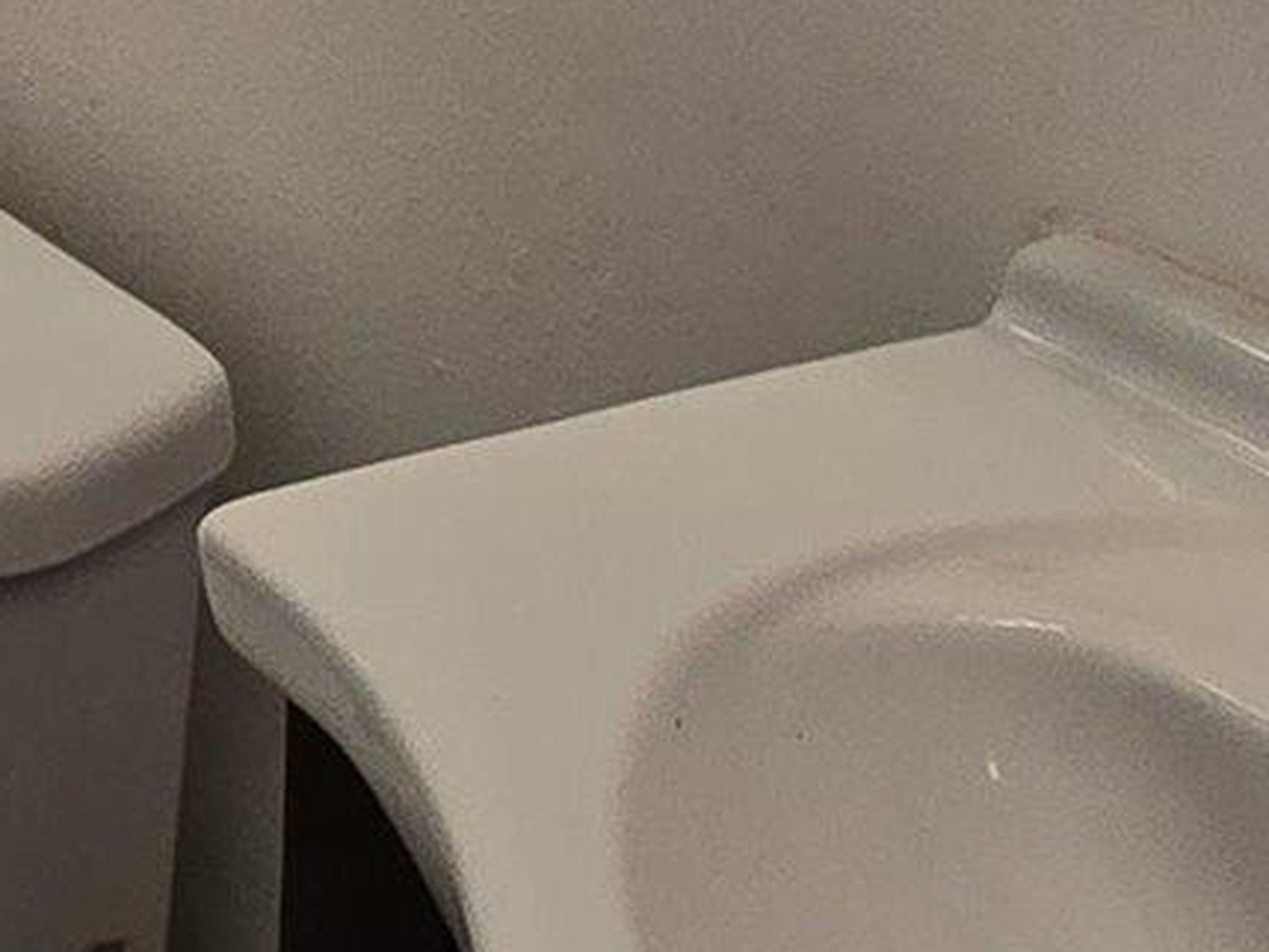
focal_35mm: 93
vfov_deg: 12.6
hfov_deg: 18.5
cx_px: -671
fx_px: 3410
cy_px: -1292
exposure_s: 1/60
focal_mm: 2.2
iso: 125
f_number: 2.2
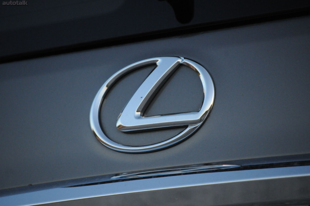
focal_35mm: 225
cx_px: 155
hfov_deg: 9.2
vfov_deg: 6.1
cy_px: 103
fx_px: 1935
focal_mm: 150
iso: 2000
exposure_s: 1/640
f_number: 6.3
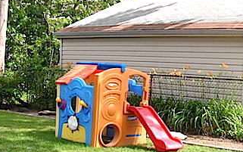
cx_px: 79
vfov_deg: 17.3
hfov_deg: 27.7
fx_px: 490
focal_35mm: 74
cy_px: 147
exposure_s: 1/750
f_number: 3
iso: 80
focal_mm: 6.3
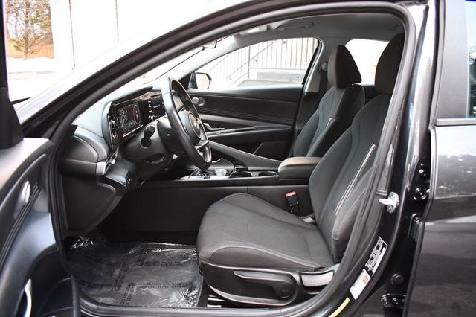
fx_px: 357
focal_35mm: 27
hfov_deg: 67.4
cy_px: 158
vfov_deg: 47.9
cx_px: 238
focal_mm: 18
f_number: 3.5
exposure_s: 1/125
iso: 3200
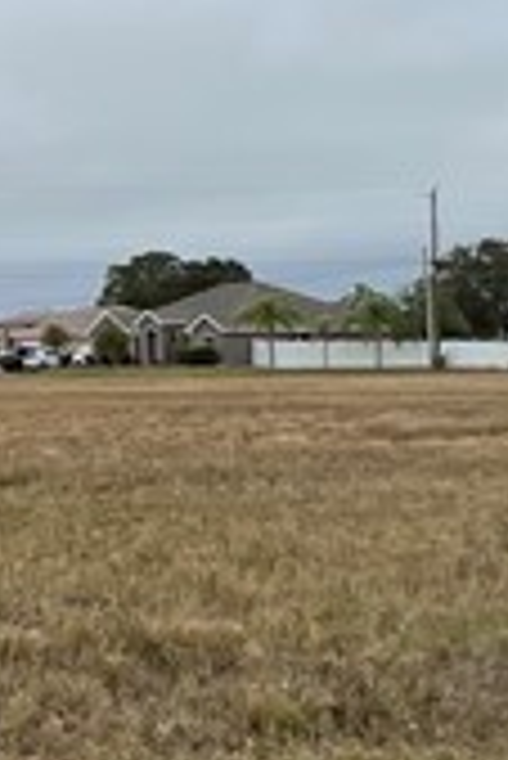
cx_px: -324
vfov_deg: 24.7
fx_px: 1732
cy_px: 306
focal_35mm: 82
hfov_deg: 15.1
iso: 32
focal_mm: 1.57
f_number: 1.8
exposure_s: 1/1410
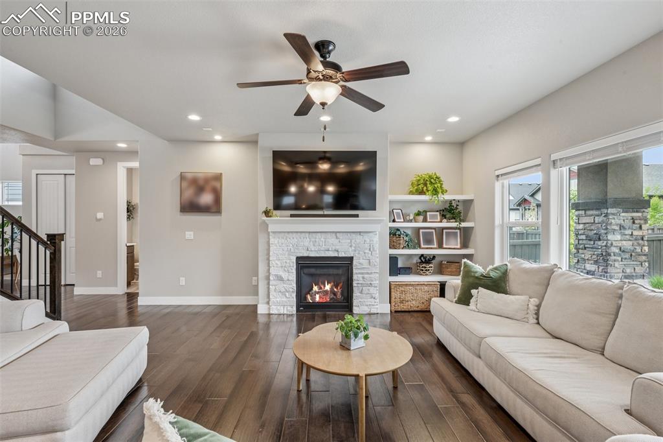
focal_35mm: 16
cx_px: 332
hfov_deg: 95.0
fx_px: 304
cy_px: 221
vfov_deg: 72.0
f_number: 13
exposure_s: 1/1.67
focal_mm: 16.5
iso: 200
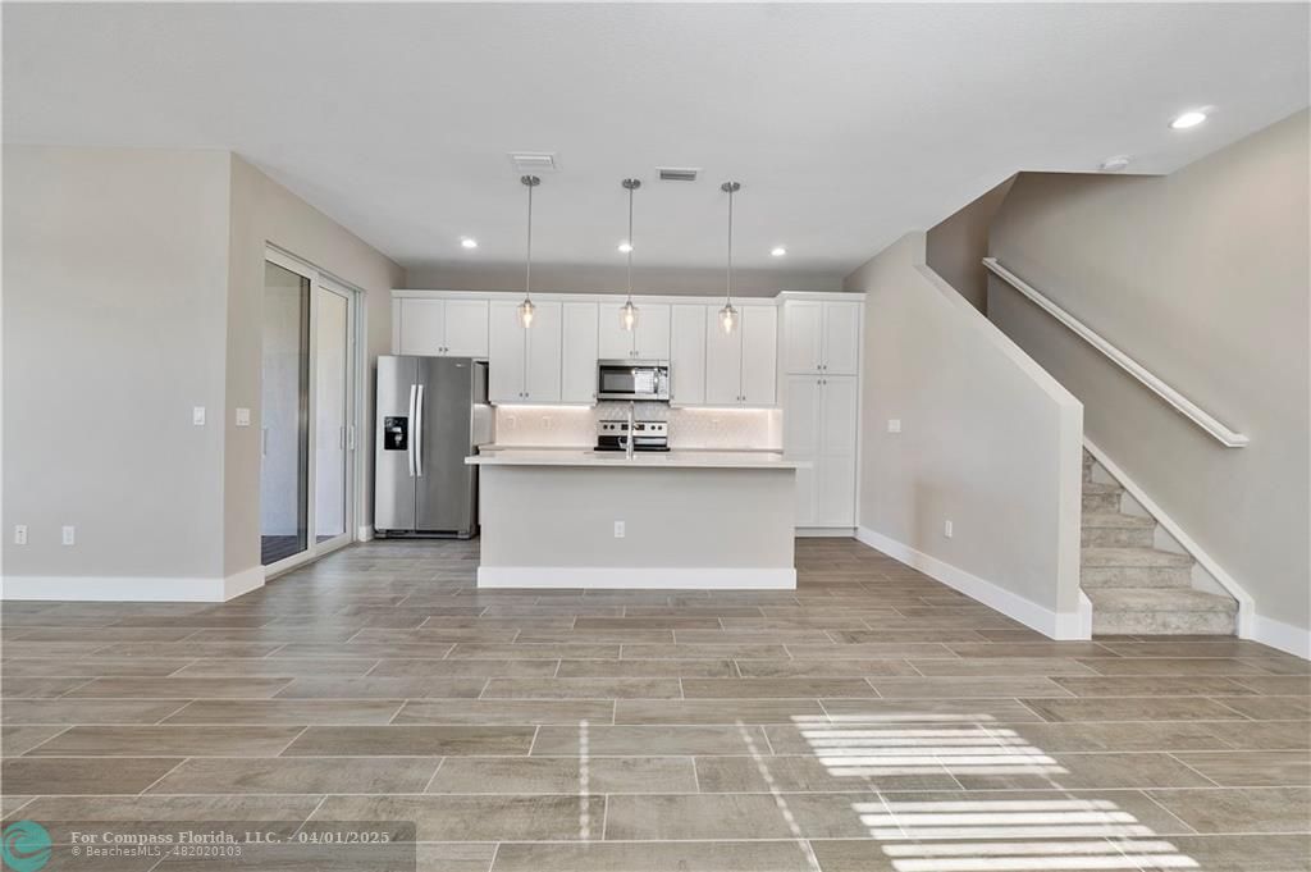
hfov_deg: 100.4
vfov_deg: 77.2
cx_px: 656
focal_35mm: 15
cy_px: 436
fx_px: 546
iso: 250
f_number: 13
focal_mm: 10
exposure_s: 1/50
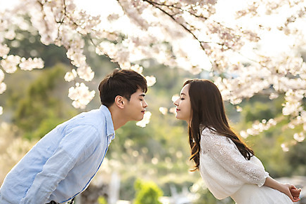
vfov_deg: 9.8
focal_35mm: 140
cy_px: 112
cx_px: 160
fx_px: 1190
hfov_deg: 14.6
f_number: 2.8
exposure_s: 1/640
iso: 100
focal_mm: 102
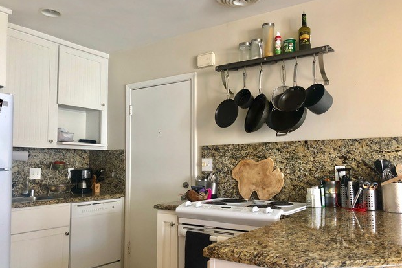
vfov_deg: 43.6
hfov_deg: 61.9
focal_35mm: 30
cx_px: 203
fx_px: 335
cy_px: 143
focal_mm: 4
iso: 80
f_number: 1.8
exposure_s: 1/15
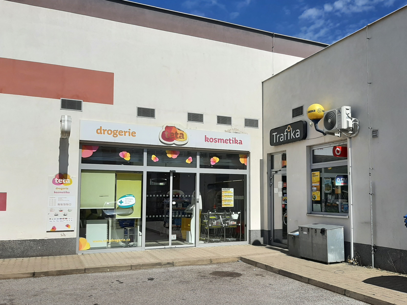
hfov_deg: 67.3
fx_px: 306
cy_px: 152
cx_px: 204
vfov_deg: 53.1
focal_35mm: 26
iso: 40
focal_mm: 3.93
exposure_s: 1/10000
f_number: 1.7
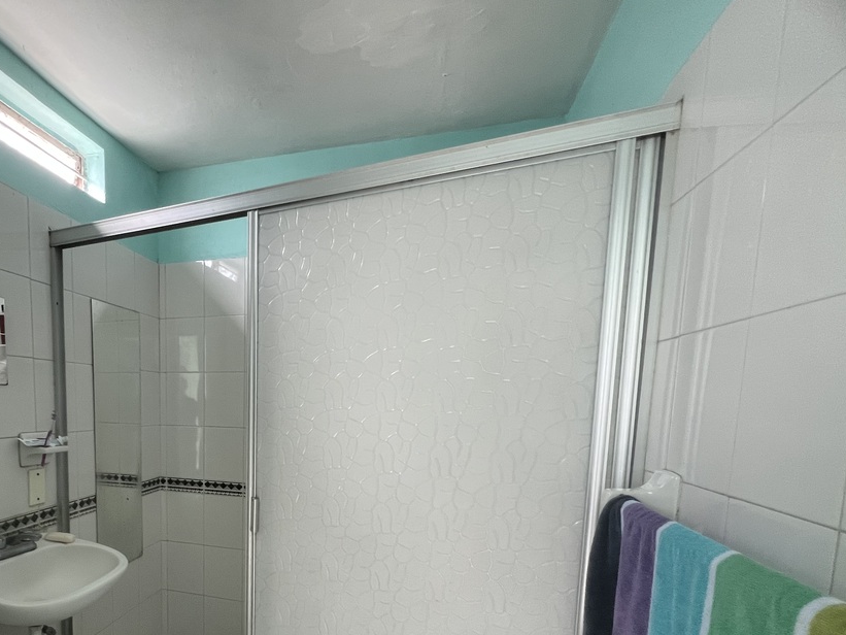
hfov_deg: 81.1
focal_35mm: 19
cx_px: 265
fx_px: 464
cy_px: 456
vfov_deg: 65.6
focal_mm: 1.57
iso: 160
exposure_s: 1/99
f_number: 1.8
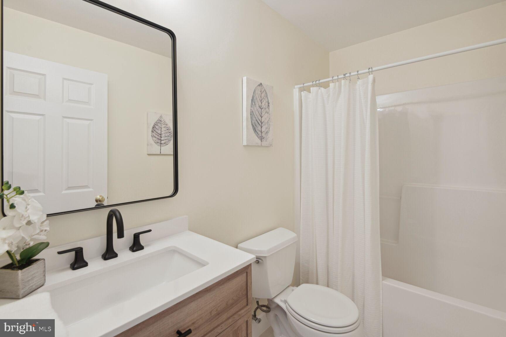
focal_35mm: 16
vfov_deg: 73.7
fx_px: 225
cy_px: 168
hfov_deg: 96.7
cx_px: 253
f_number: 8
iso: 200
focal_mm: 16
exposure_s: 1/8
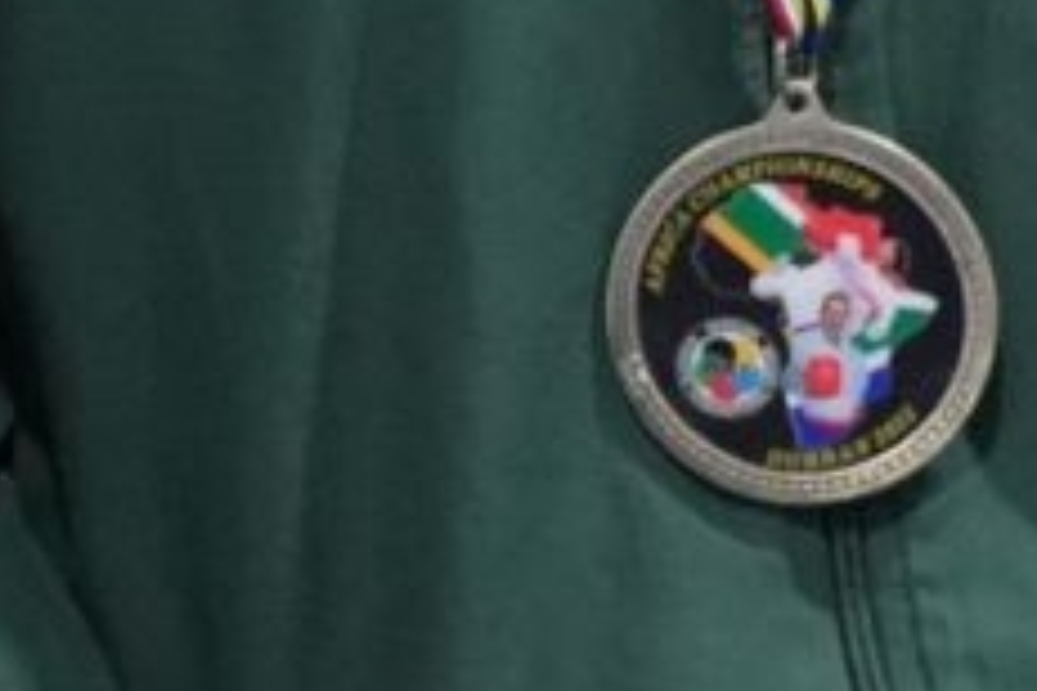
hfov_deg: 1.3
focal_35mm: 1558
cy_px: -740
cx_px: 2186
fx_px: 44876
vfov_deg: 0.9
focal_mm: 200
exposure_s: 1/250
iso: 4000
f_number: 2.8
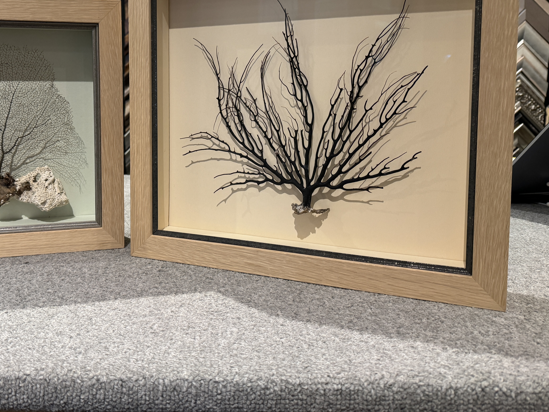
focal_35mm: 33
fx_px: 523
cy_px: 131
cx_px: 186
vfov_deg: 42.3
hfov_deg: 54.3
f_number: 1.78
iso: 200
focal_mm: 6.86
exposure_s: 1/86
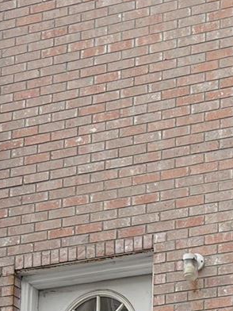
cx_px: 364
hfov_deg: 9.4
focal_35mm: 153
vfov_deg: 12.1
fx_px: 1373
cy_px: 525
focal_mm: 5.7
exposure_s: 1/282
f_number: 1.5
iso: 40
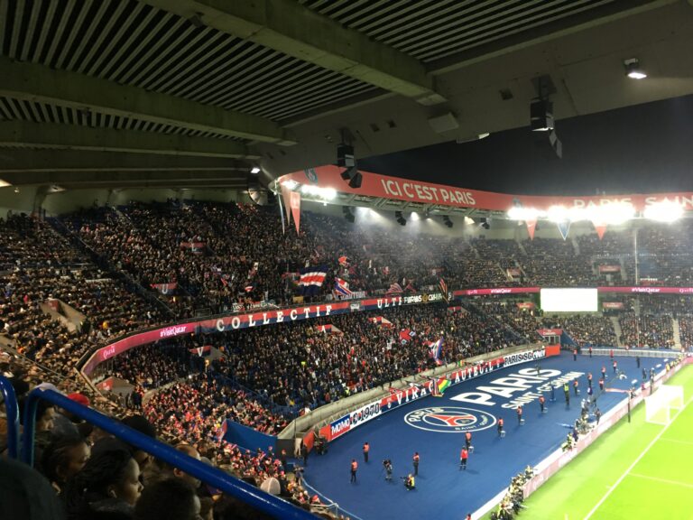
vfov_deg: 48.2
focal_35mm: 29
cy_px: 260
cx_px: 346
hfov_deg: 61.7
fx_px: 581
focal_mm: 4.15
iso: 160
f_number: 2.2
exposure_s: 1/33
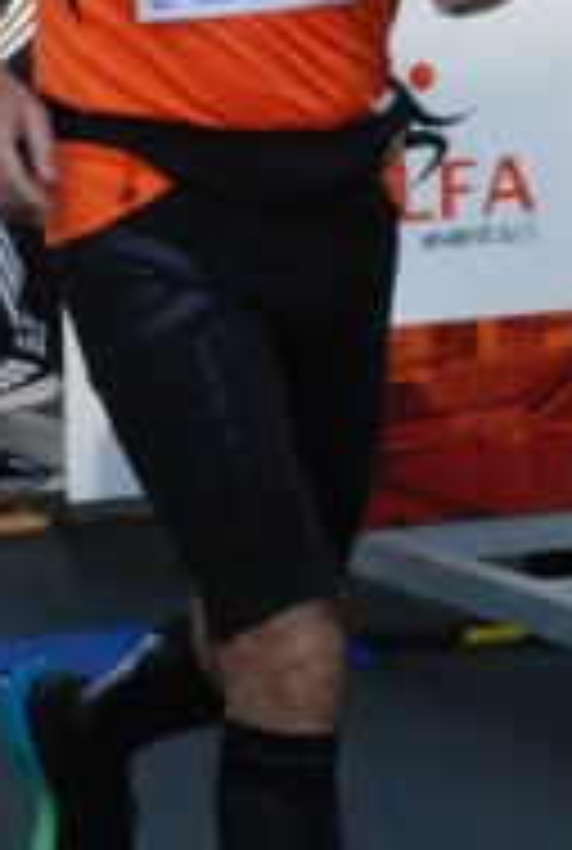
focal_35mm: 247
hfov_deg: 5.6
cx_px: 160
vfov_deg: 8.3
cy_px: 40
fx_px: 5854
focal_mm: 52
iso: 1000
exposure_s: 1/400
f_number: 5
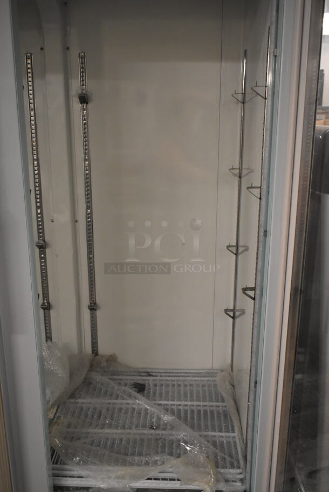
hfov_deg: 38.4
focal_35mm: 34
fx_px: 472
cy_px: 246
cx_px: 164
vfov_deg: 55.1
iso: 2200
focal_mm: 23
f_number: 3.8
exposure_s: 1/125
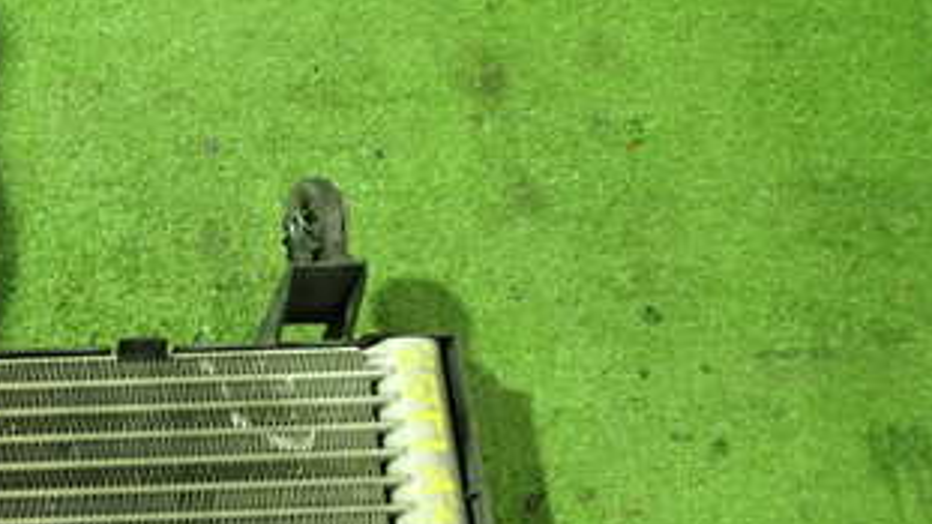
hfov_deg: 31.3
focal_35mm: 63
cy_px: 210
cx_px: 39
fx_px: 1557
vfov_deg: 19.1
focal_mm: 5.4
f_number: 2.3
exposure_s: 1/30
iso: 800
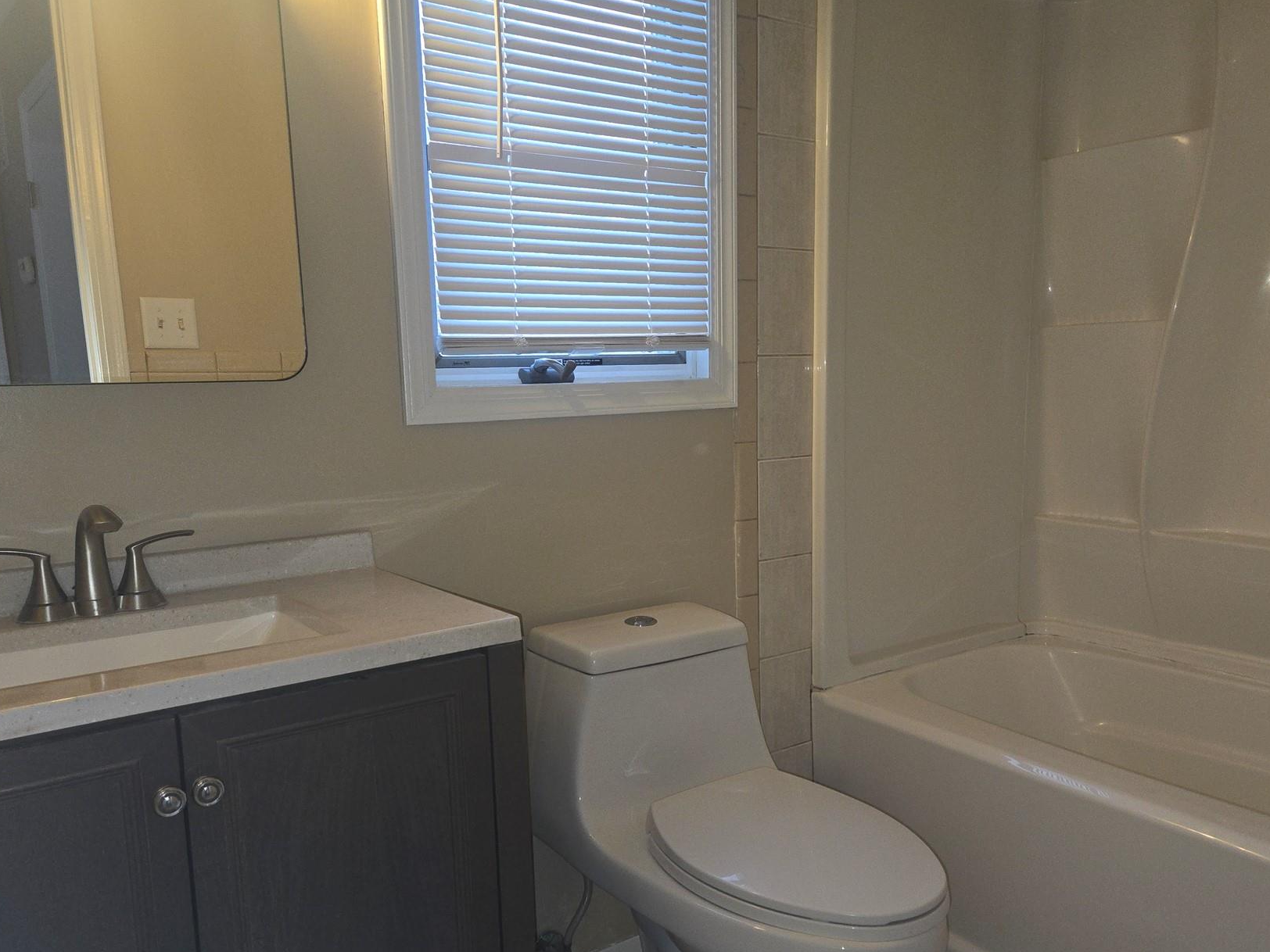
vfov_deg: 48.2
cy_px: 510
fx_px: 1064
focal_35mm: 29
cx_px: 702
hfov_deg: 61.5
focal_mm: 5.4
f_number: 1.8
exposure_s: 1/60
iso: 100
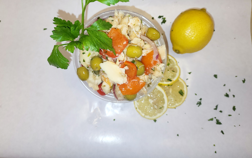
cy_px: 62
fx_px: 172
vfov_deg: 48.9
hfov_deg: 72.5
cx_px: 123
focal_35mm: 25
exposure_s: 1/120
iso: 25
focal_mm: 6.4
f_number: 1.8
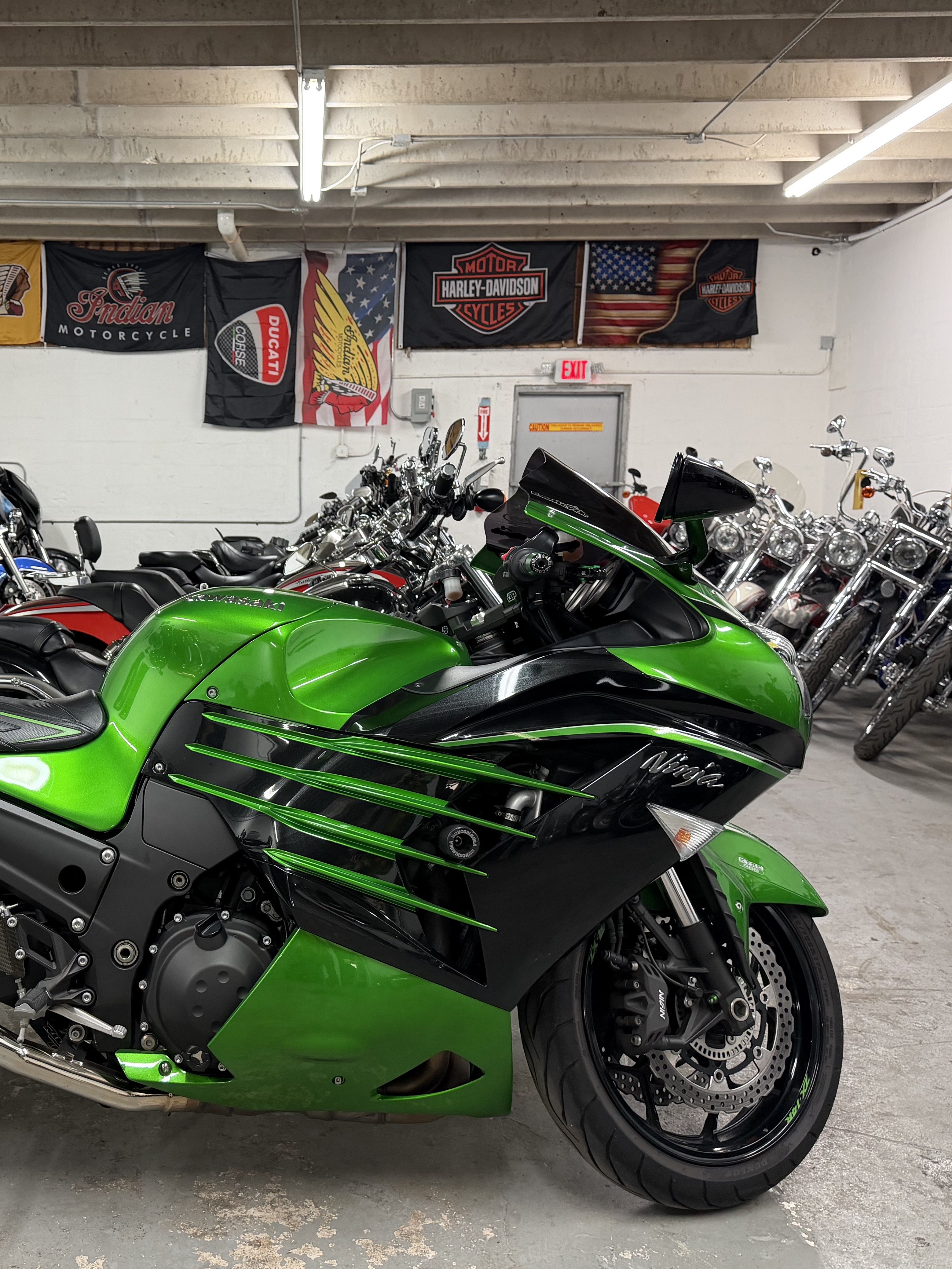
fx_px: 1210
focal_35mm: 33
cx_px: 229
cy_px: 642
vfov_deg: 55.3
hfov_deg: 41.6
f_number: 1.78
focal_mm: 6.76
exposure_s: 1/41
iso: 200
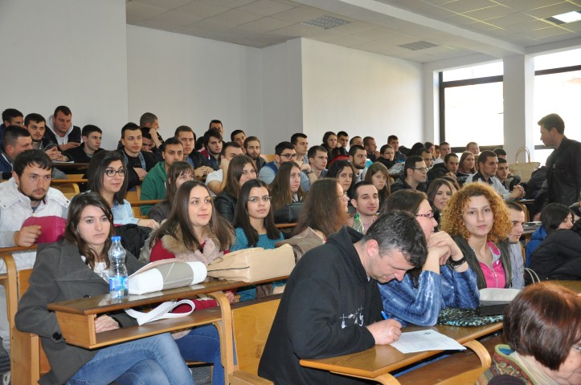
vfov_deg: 36.8
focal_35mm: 36
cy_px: 192
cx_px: 290
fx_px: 580
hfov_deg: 53.2
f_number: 3.8
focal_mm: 24
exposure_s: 1/60
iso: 800
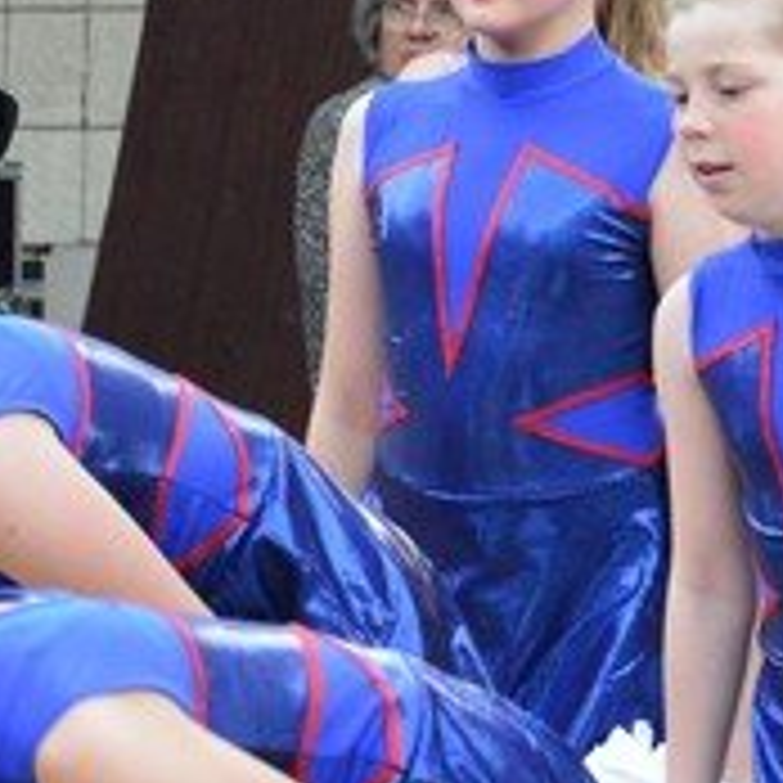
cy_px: 148
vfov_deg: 6.6
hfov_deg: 6.6
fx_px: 6807
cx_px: 266
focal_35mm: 266
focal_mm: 65
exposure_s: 1/200
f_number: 7.1
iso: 4000
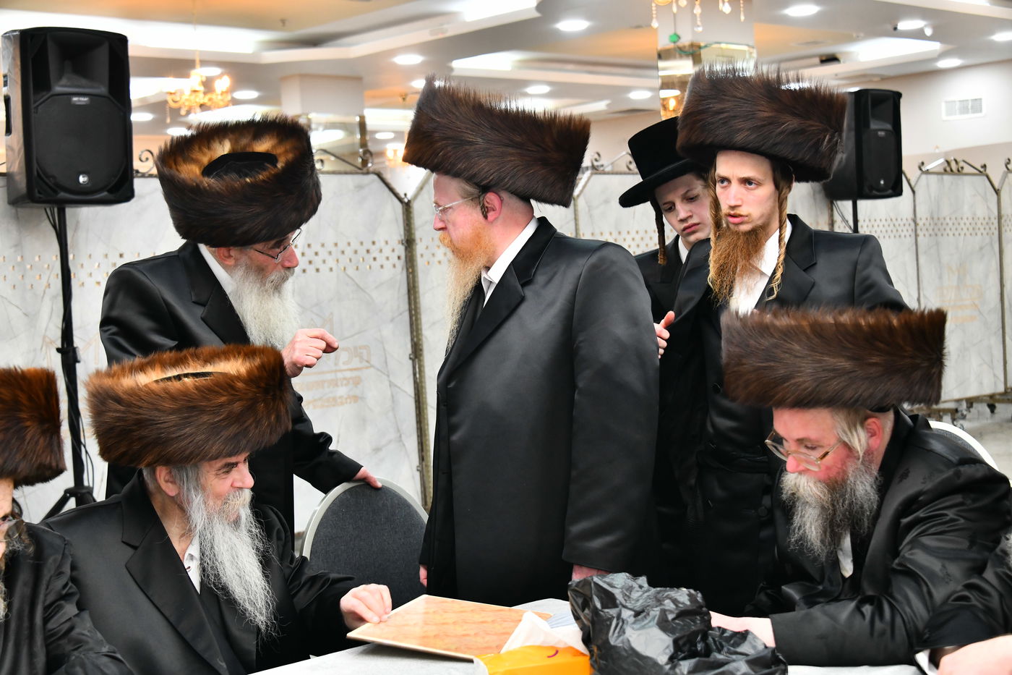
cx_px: 506
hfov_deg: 36.3
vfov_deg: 24.6
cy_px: 338
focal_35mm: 55
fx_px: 1546
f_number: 5.6
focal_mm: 55
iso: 1600
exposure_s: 1/100
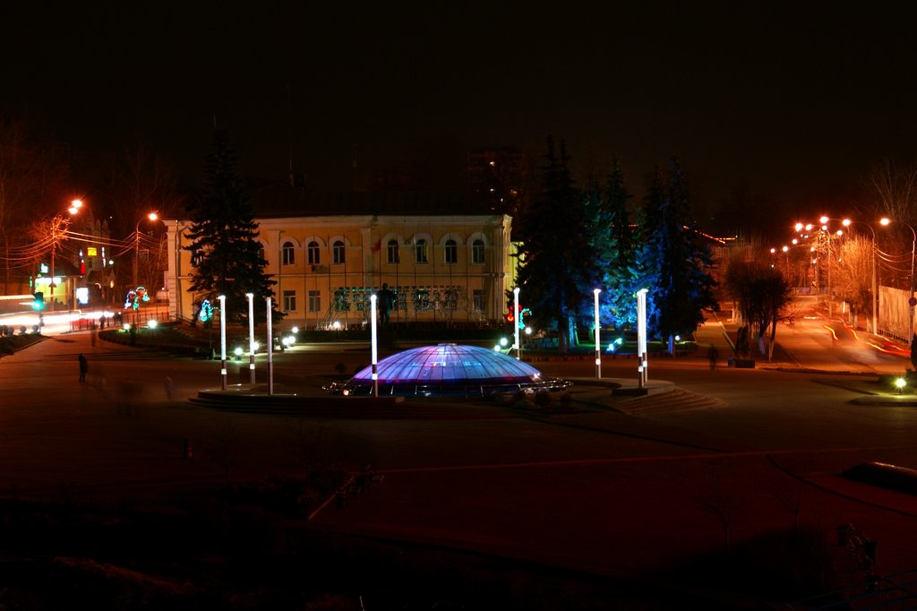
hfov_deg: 19.5
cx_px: 458
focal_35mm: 105
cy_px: 306
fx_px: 2674
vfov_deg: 13.0
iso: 100
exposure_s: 4
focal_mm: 70
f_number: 7.1
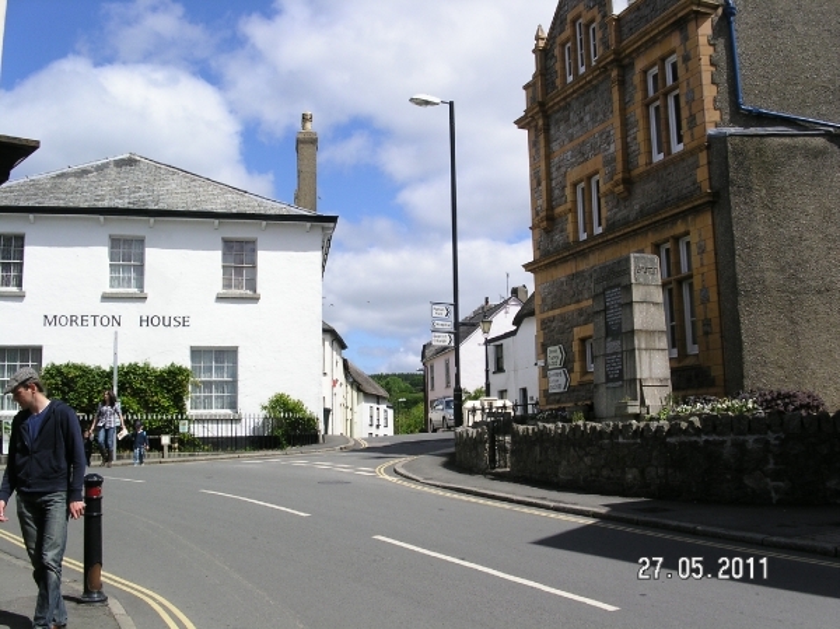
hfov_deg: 49.0
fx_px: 921
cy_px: 314
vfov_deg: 37.7
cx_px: 420
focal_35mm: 38
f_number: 5.6
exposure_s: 1/750
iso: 100
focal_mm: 7.8
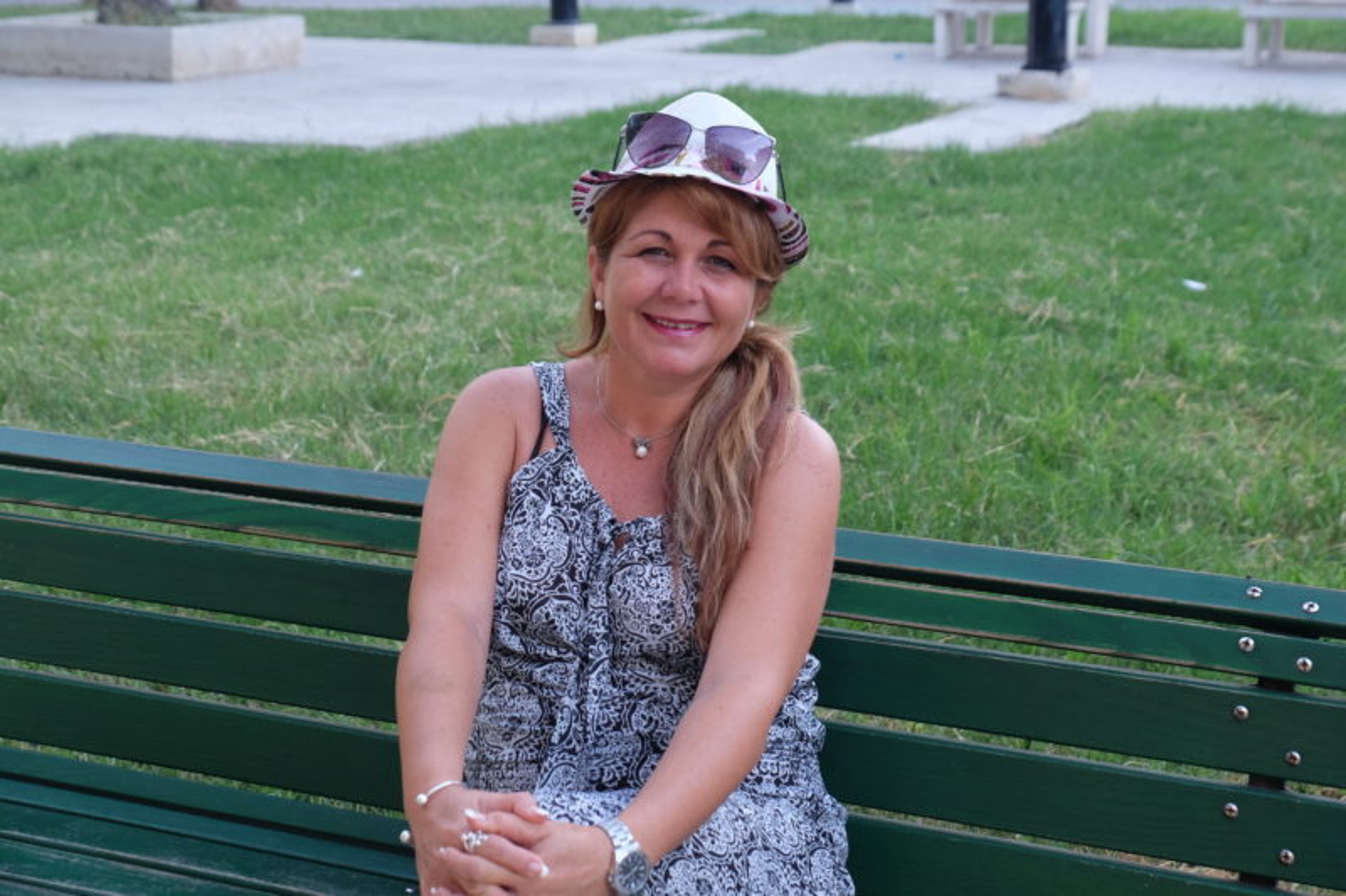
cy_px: 448
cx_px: 673
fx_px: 2056
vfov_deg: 24.6
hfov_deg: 36.3
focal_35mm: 55
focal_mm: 36.6
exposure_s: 1/240
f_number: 5.6
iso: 800
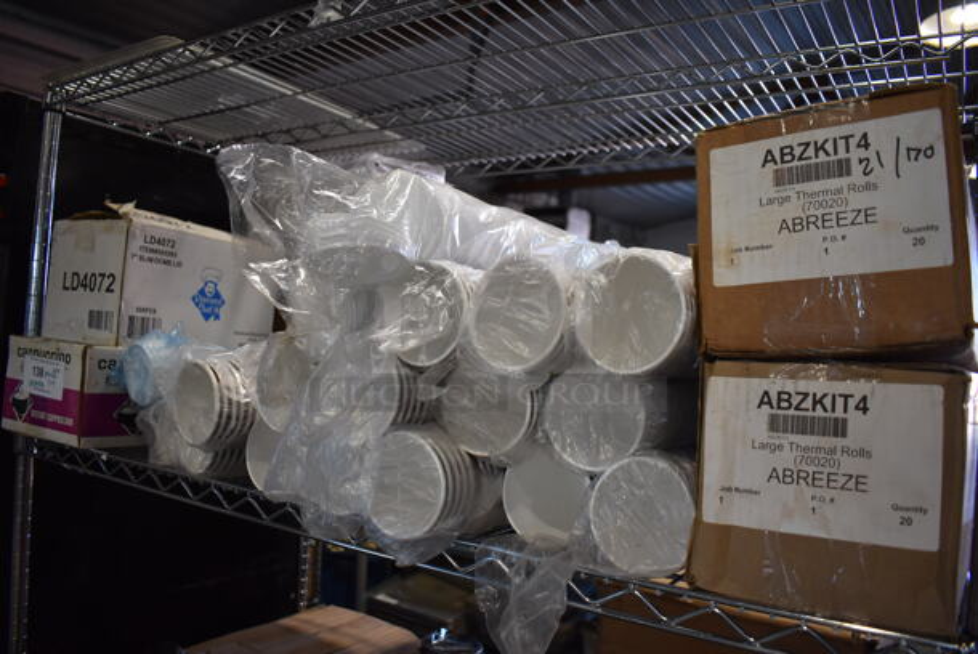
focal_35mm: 27
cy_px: 327
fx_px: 734
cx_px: 489
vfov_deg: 48.0
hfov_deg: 67.3
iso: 800
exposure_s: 1/200
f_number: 3.5
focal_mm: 18
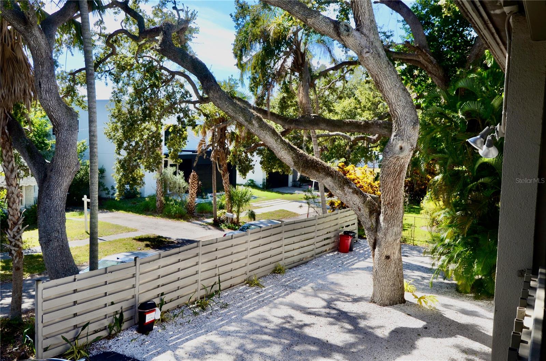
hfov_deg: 57.3
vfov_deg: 39.8
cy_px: 180
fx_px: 499
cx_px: 273
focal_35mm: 33
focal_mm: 22
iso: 160
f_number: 8
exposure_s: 1/250
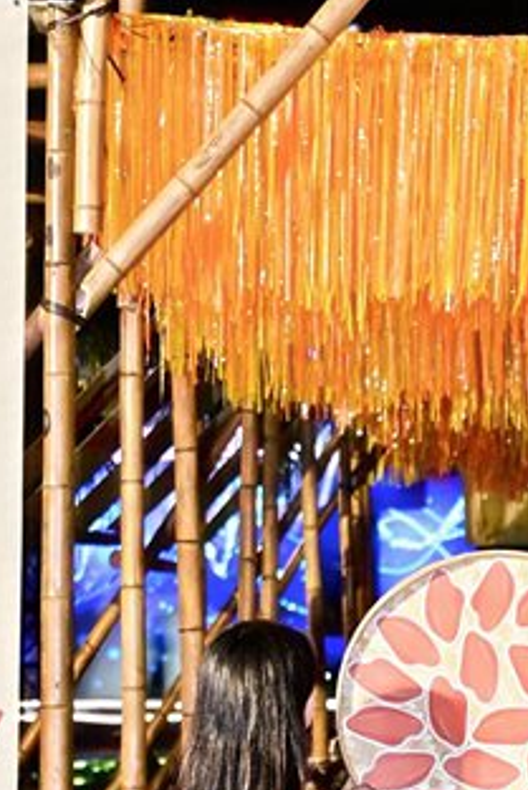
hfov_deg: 8.9
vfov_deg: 13.6
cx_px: 717
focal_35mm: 151
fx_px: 3318
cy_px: 551
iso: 560
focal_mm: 35
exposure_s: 1/200
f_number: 2.8
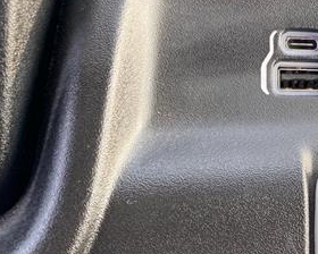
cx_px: 284
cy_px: 168
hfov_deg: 31.1
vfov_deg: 26.1
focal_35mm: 58
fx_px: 546
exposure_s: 1/75
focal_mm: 4.25
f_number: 1.8
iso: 80
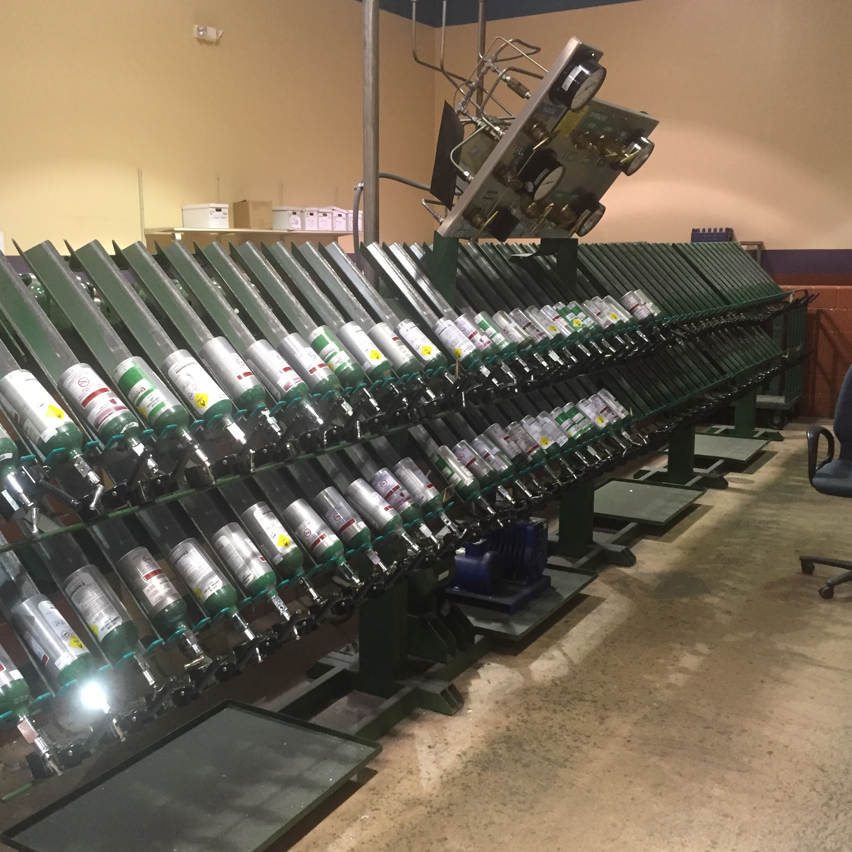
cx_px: 359
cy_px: 425
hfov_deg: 47.1
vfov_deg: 47.2
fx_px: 975
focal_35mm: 35
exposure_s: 1/30
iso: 200
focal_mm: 4.15
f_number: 2.2
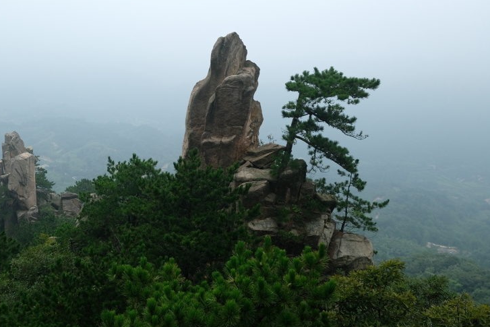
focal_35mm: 31
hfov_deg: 59.2
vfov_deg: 42.1
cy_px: 127
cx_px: 174
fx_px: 422
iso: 400
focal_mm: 14.5
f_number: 5
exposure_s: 1/340
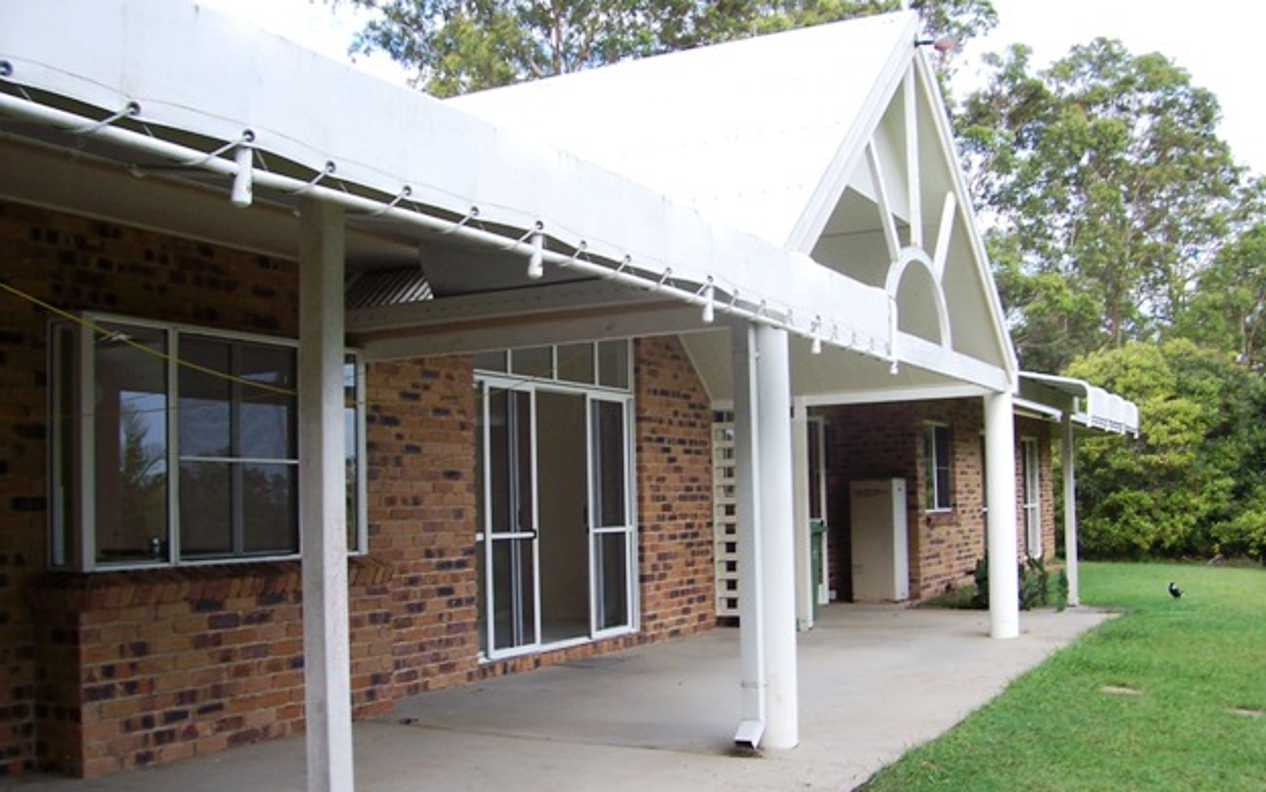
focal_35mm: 37
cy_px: 433
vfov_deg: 34.5
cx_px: 622
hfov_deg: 52.7
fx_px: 1277
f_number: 2.7
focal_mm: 5.6
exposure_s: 1/125
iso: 80
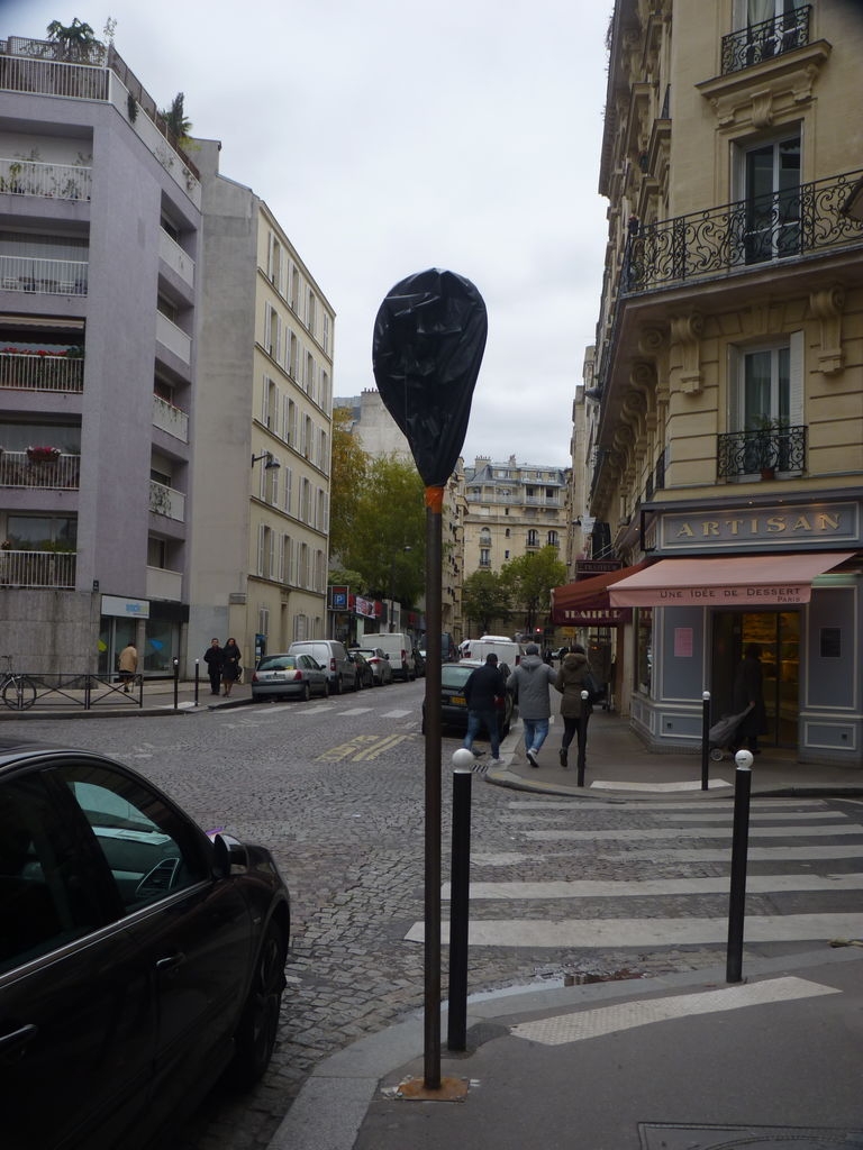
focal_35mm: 36
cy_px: 575
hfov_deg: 39.7
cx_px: 432
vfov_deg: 51.4
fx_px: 1197
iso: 80
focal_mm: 6.4
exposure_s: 1/60
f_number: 3
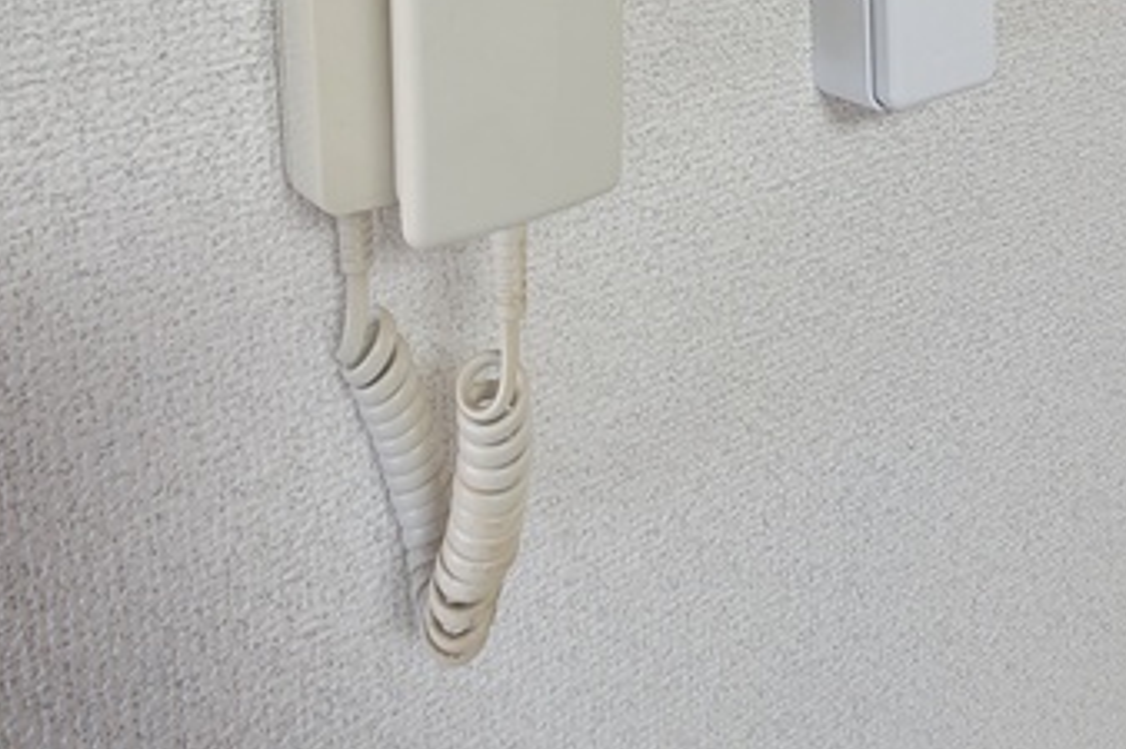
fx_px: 875
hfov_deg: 65.5
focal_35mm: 28
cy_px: -160
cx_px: 575
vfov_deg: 35.7
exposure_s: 1/50
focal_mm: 2.2
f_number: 2.2
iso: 125
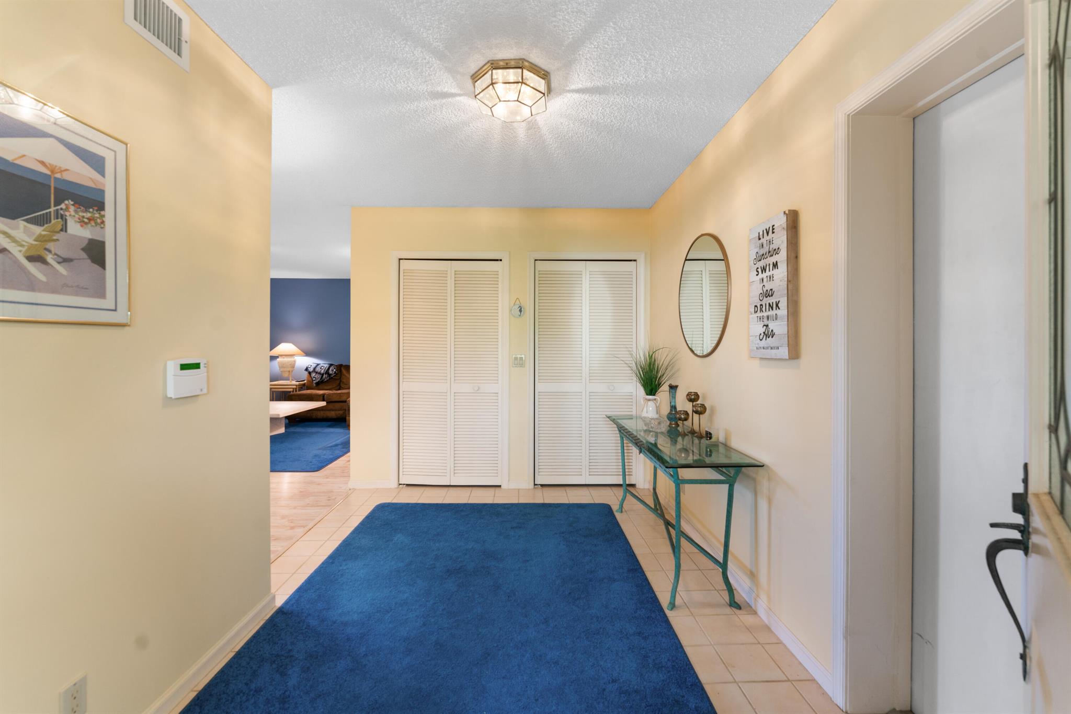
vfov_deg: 78.9
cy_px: 357
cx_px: 536
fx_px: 434
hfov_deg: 101.9
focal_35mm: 15
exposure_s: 1/8
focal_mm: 14.6
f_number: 6.3
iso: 320
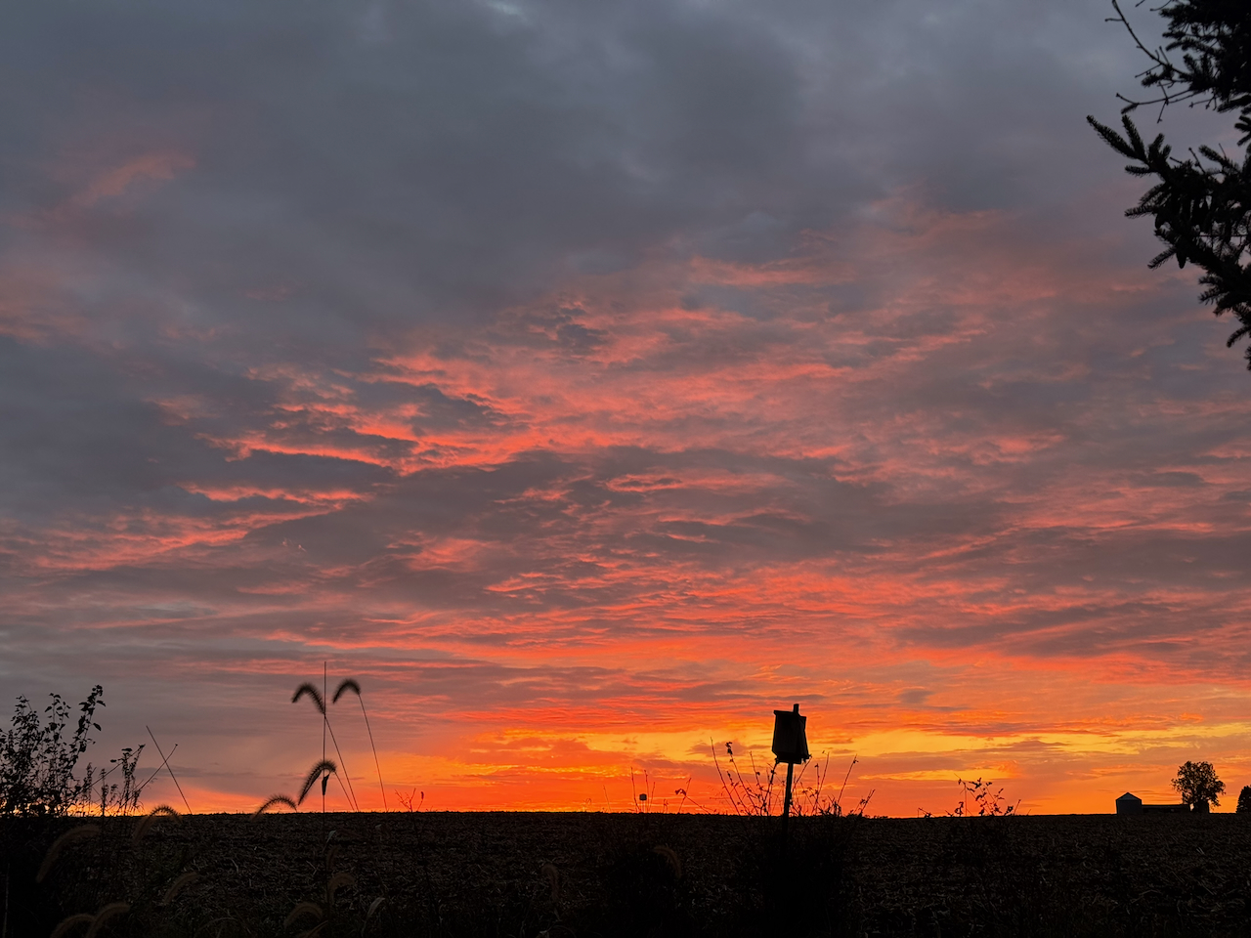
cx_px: 626
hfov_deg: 39.7
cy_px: 469
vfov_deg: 30.3
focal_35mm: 48
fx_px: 1735
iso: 80
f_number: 1.78
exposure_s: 1/160
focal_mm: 6.76
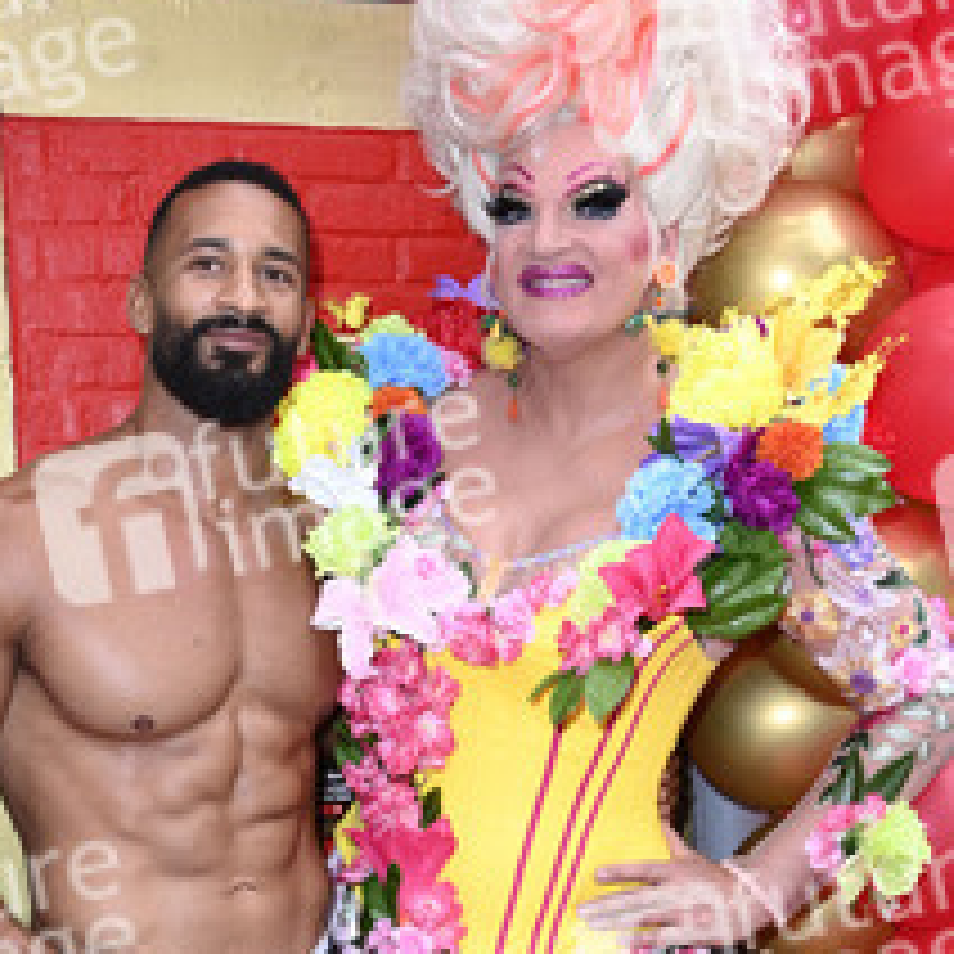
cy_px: 724
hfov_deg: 28.1
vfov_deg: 27.7
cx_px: 396
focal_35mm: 61
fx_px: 1902
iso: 1600
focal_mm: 38
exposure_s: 1/250
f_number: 5.6
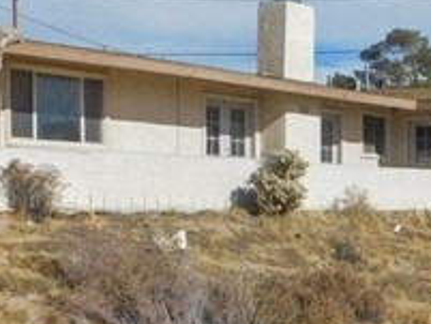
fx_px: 1458
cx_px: 395
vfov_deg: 12.6
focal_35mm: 117
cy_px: 300
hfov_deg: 16.6
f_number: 6
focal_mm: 4
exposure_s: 1/1000
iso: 125
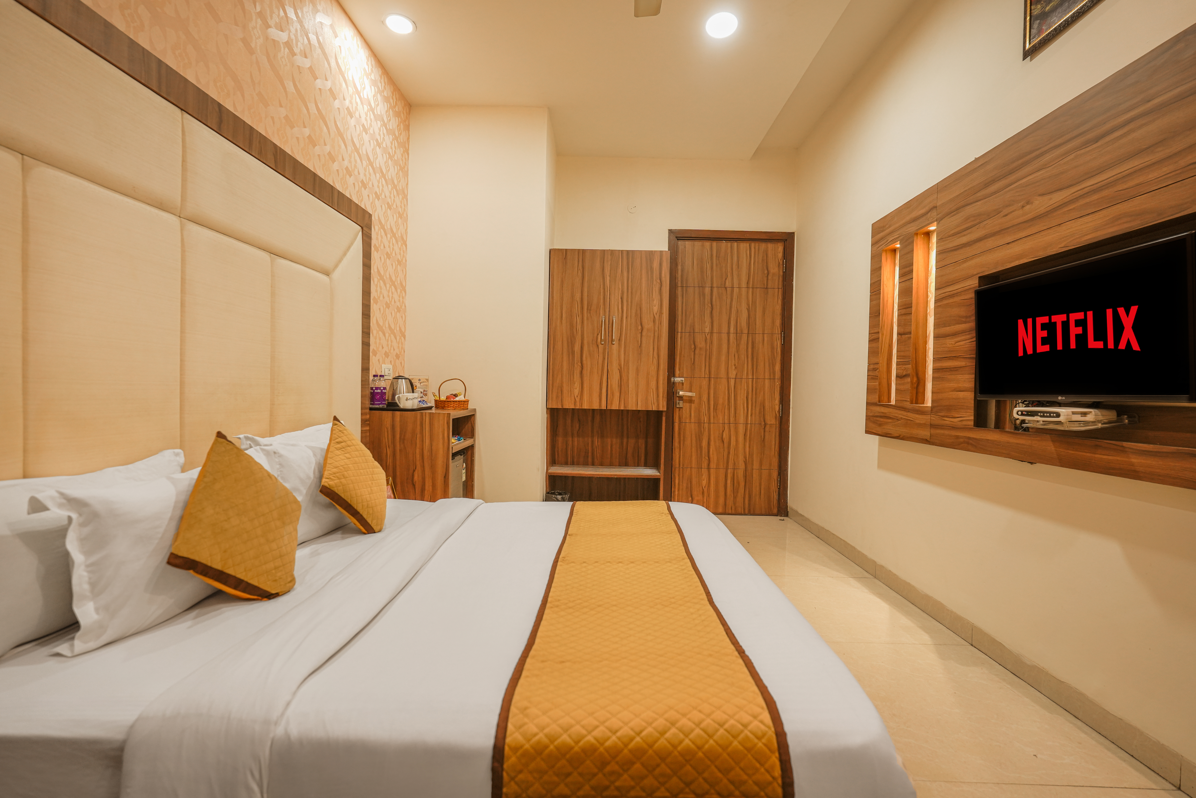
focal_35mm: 16
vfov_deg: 73.7
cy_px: 399
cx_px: 598
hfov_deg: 96.7
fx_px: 532
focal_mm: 16
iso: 800
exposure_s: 1/30
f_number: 3.5
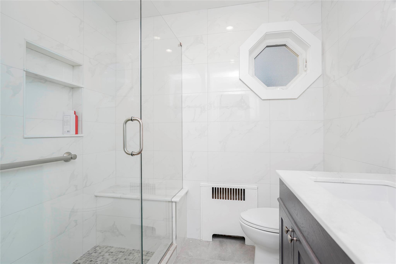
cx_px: 198
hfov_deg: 96.7
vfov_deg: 73.7
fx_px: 176
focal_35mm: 16
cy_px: 132
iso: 100
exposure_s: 1/50
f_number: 5
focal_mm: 16
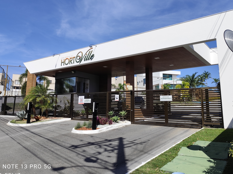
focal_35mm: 29
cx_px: 118
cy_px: 76
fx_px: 195
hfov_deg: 61.7
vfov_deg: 48.1
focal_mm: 6.14
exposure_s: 1/1774
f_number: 1.65
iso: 50
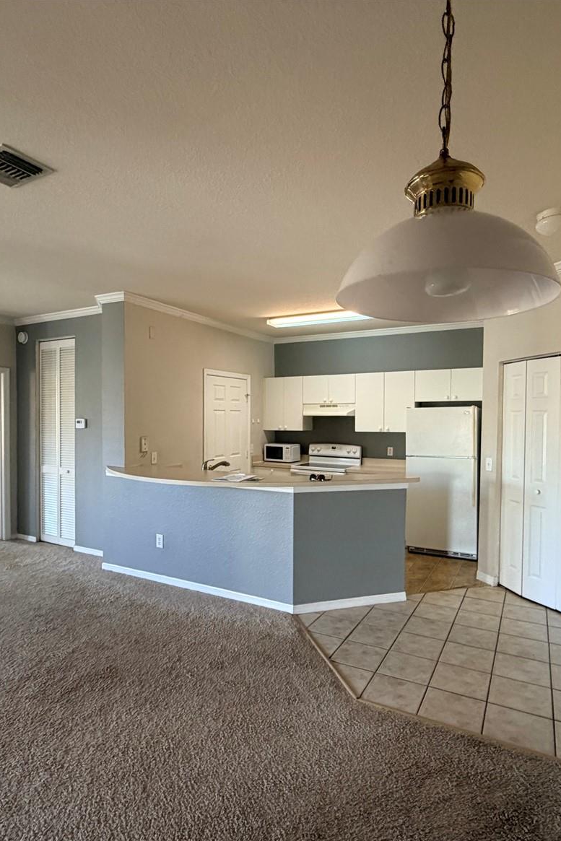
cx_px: 282
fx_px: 467
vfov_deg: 84.0
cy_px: 431
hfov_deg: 61.9
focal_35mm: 20
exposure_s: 1/60
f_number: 2.2
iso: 250
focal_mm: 2.22
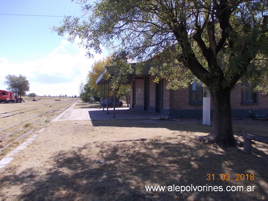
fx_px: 217
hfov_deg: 63.5
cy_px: 100
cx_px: 134
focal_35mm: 28
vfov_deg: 49.7
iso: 80
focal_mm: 4
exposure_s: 1/250
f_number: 5.4
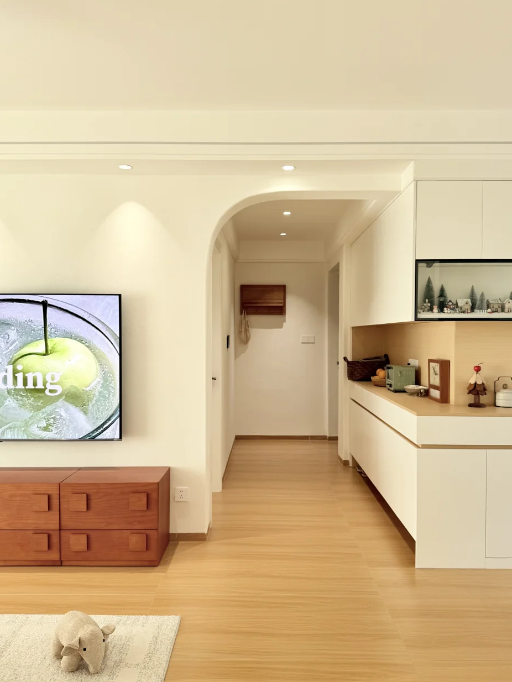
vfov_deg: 63.4
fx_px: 552
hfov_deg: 49.8
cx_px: 261
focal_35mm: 28
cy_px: 348
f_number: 1.78
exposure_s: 1/144
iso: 50
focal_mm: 6.76
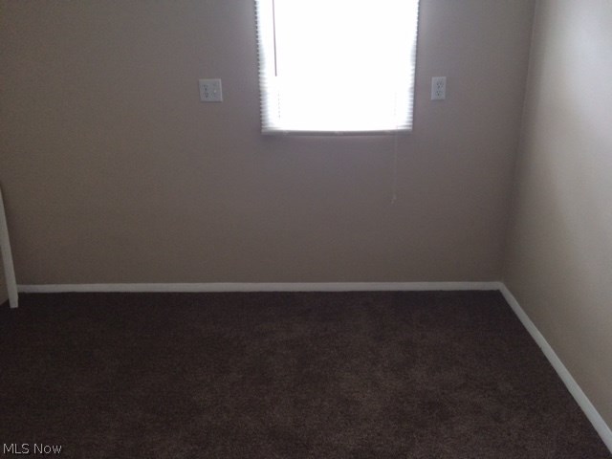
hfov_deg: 61.7
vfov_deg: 48.2
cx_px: 306
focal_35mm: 29
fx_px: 513
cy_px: 230
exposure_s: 1/30
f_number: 2.2
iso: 200
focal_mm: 4.15
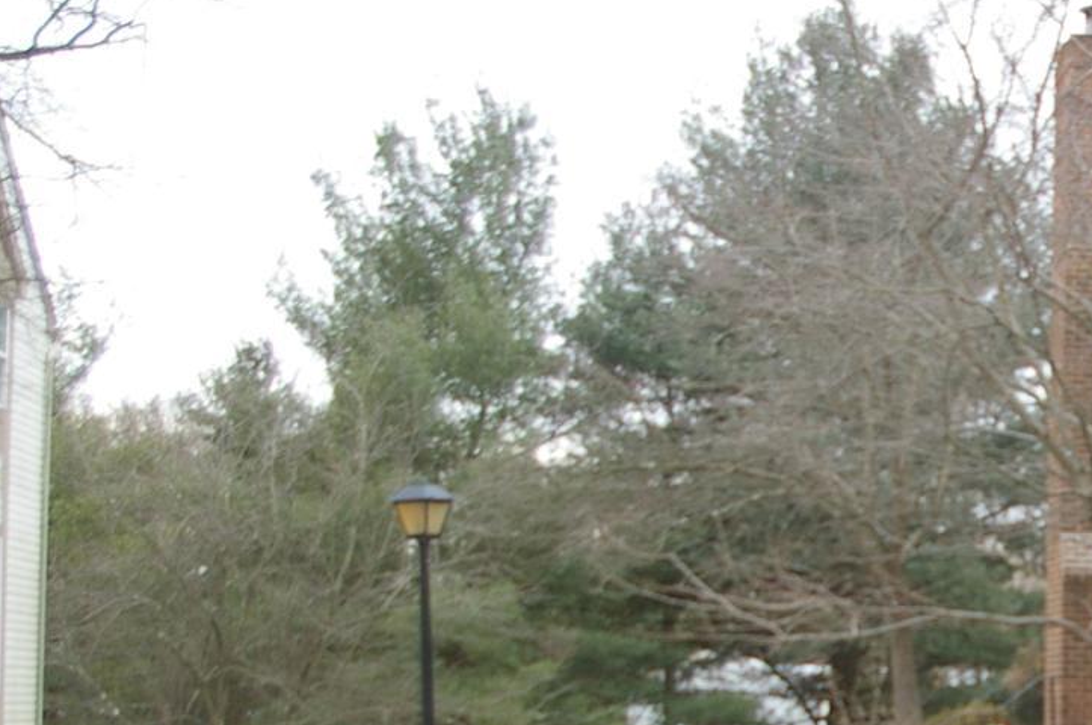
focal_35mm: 85
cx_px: 1155
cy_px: 606
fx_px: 2575
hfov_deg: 22.8
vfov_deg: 15.9
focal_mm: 20
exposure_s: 1/125
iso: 200
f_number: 4.5
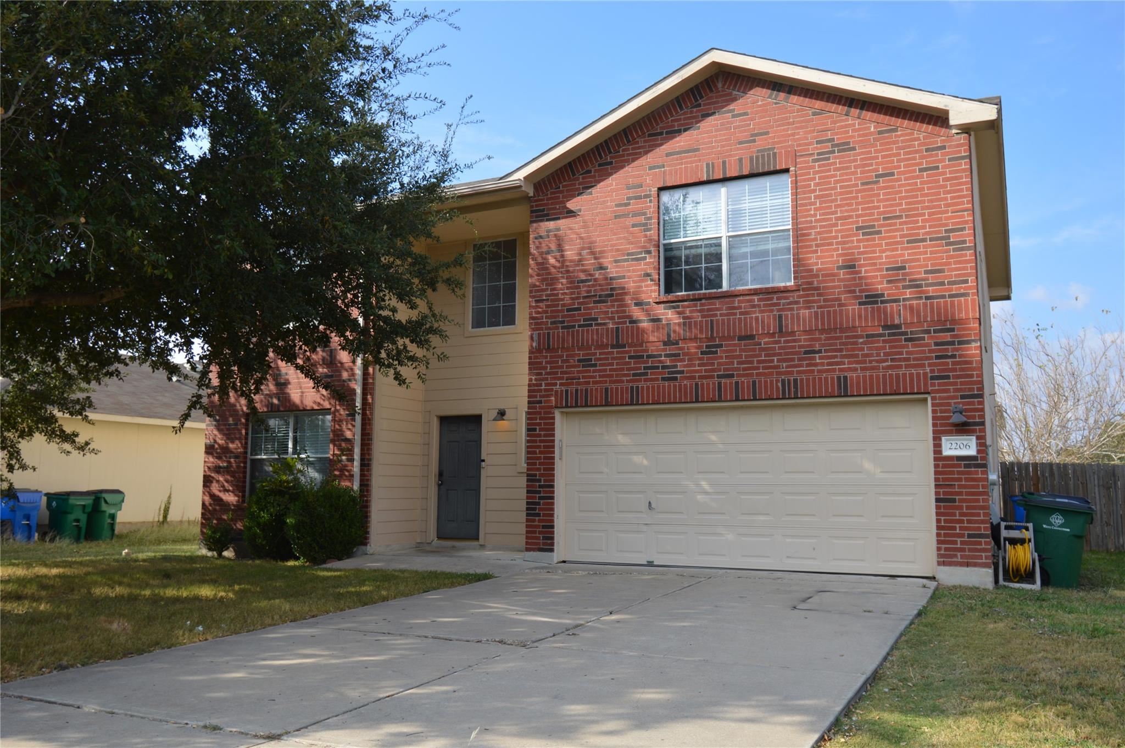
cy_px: 374
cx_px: 562
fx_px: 937
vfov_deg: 43.5
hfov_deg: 62.0
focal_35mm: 30
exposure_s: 1/200
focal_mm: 20
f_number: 7.1
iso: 100
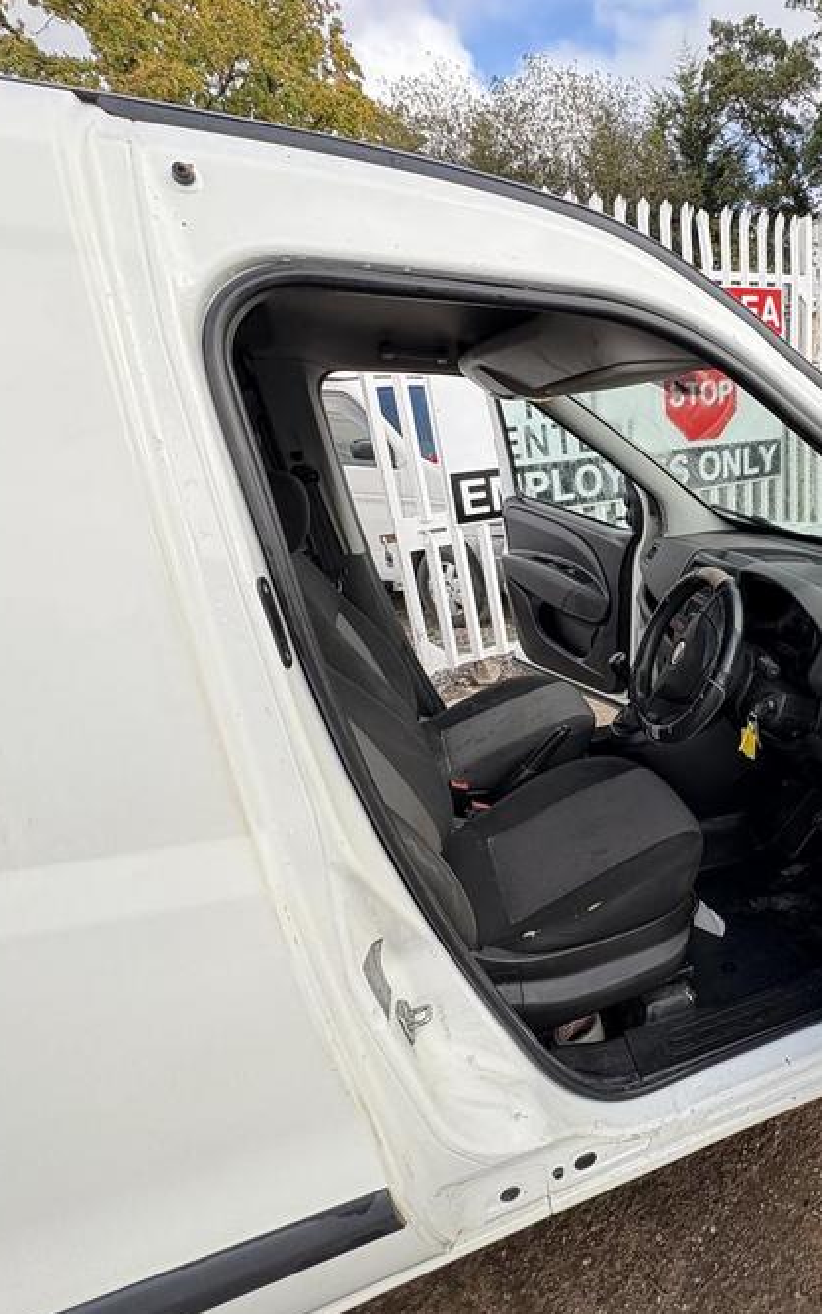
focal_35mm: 20
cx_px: 701
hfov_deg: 53.9
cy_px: 660
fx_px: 716
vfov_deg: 85.0
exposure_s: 1/265
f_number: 2.2
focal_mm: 2.22
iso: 64
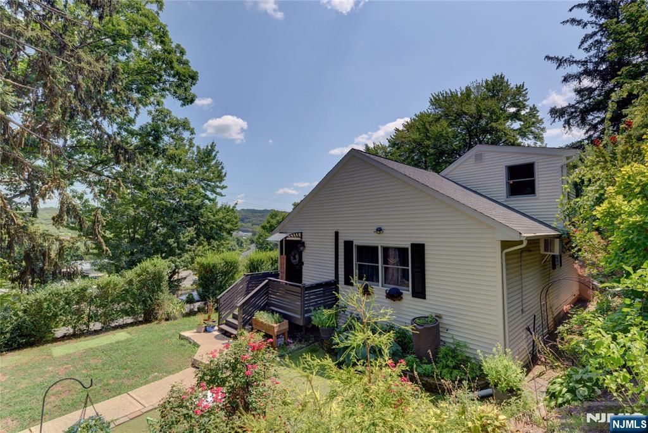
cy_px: 216
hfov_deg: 93.3
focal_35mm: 17
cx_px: 324
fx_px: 306
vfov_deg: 70.5
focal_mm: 17
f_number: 9
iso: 200
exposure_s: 1/250
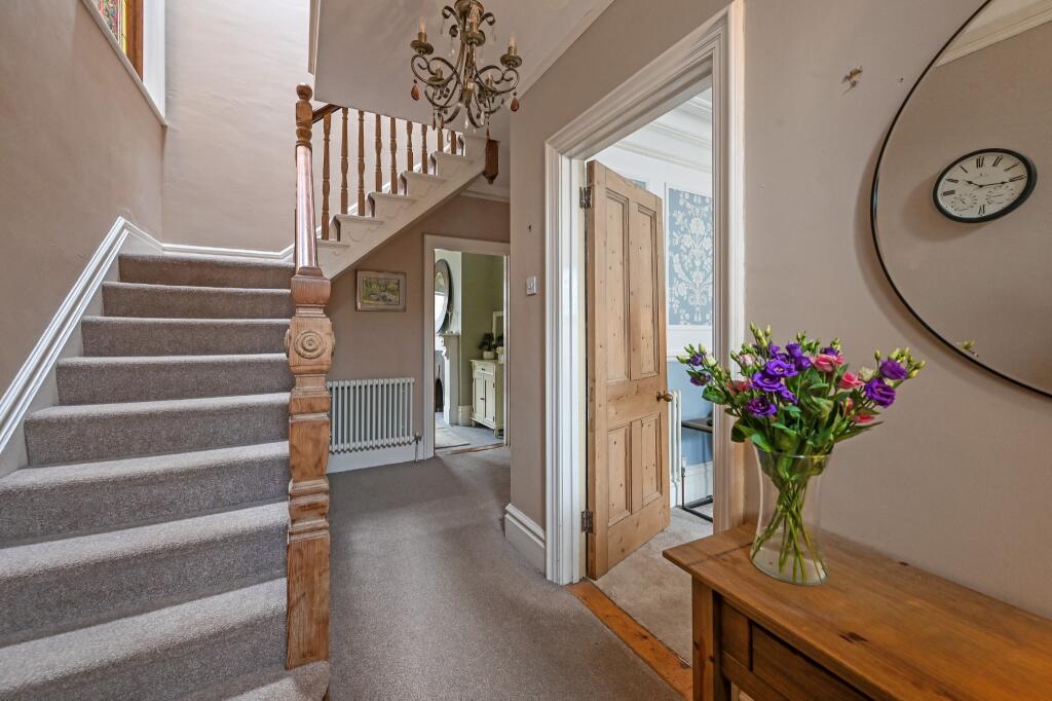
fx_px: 409
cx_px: 526
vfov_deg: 81.2
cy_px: 350
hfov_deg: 104.3
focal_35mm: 14
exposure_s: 1/8
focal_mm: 14
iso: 400
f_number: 8
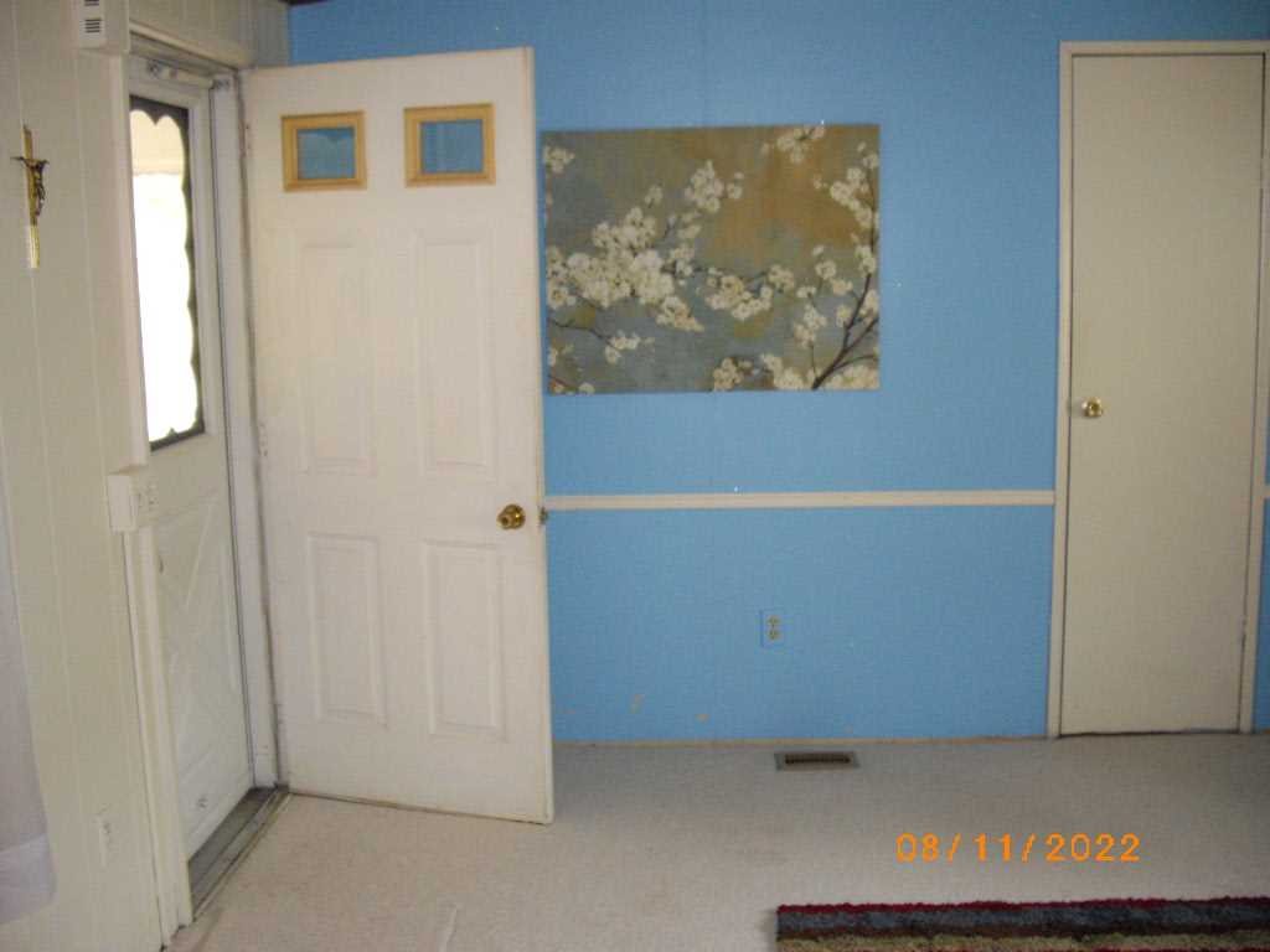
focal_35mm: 38
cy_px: 476
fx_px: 1394
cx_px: 635
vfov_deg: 37.7
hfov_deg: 49.0
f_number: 2.8
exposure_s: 1/40
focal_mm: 7.9
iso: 400
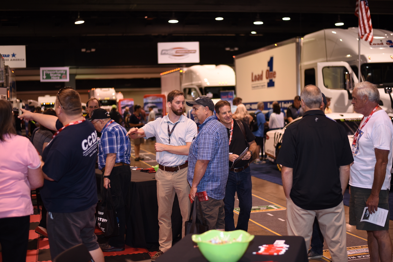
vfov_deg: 26.0
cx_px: 198
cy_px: 127
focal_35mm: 52
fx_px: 568
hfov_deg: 38.2
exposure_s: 1/250
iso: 320
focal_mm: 50
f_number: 1.8
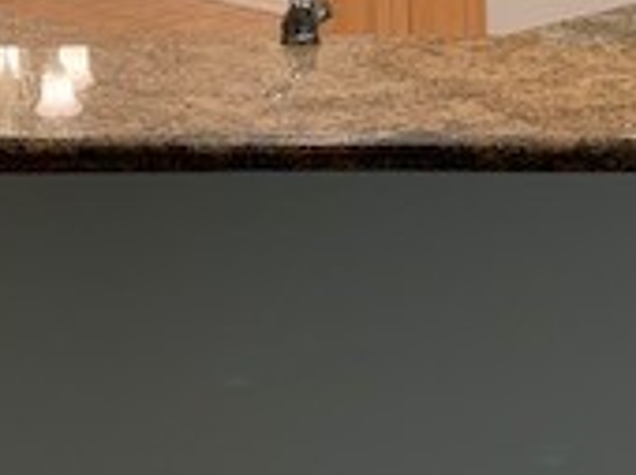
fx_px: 1798
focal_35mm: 98
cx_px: 254
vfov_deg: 14.1
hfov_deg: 20.0
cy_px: -243
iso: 200
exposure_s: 1/60
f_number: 1.8
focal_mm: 4.25
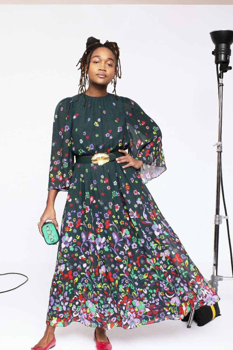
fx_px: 398
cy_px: 197
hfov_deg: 32.6
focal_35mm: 41
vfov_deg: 47.3
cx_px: 113
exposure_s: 1/200
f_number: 13
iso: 800
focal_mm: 35
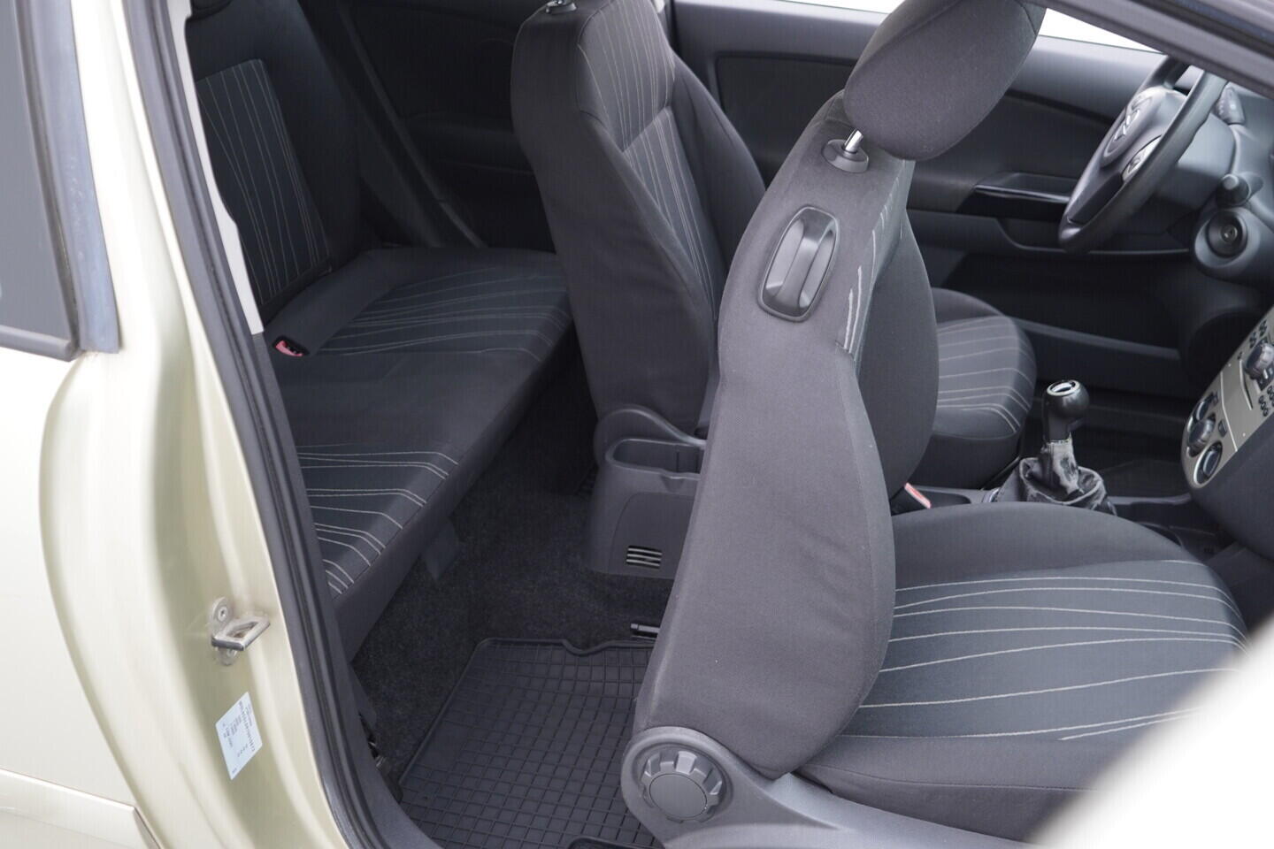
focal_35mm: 36
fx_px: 1274
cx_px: 637
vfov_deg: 36.9
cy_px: 424
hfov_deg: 53.1
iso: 250
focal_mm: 24
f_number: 2.8
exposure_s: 1/40
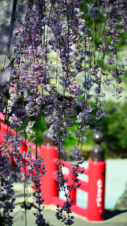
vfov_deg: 16.9
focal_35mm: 127
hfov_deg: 9.6
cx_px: 73
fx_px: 760
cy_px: 112
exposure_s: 1/2500
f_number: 4
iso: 400
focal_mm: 120
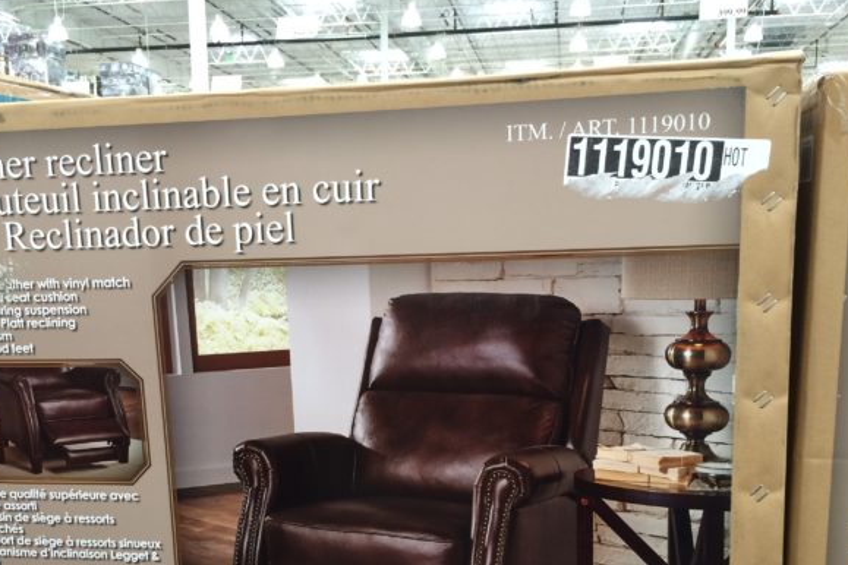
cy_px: 391
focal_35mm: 40
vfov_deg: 33.0
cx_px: 376
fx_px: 942
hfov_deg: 48.4
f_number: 2.2
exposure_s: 1/33
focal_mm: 4.15
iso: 100
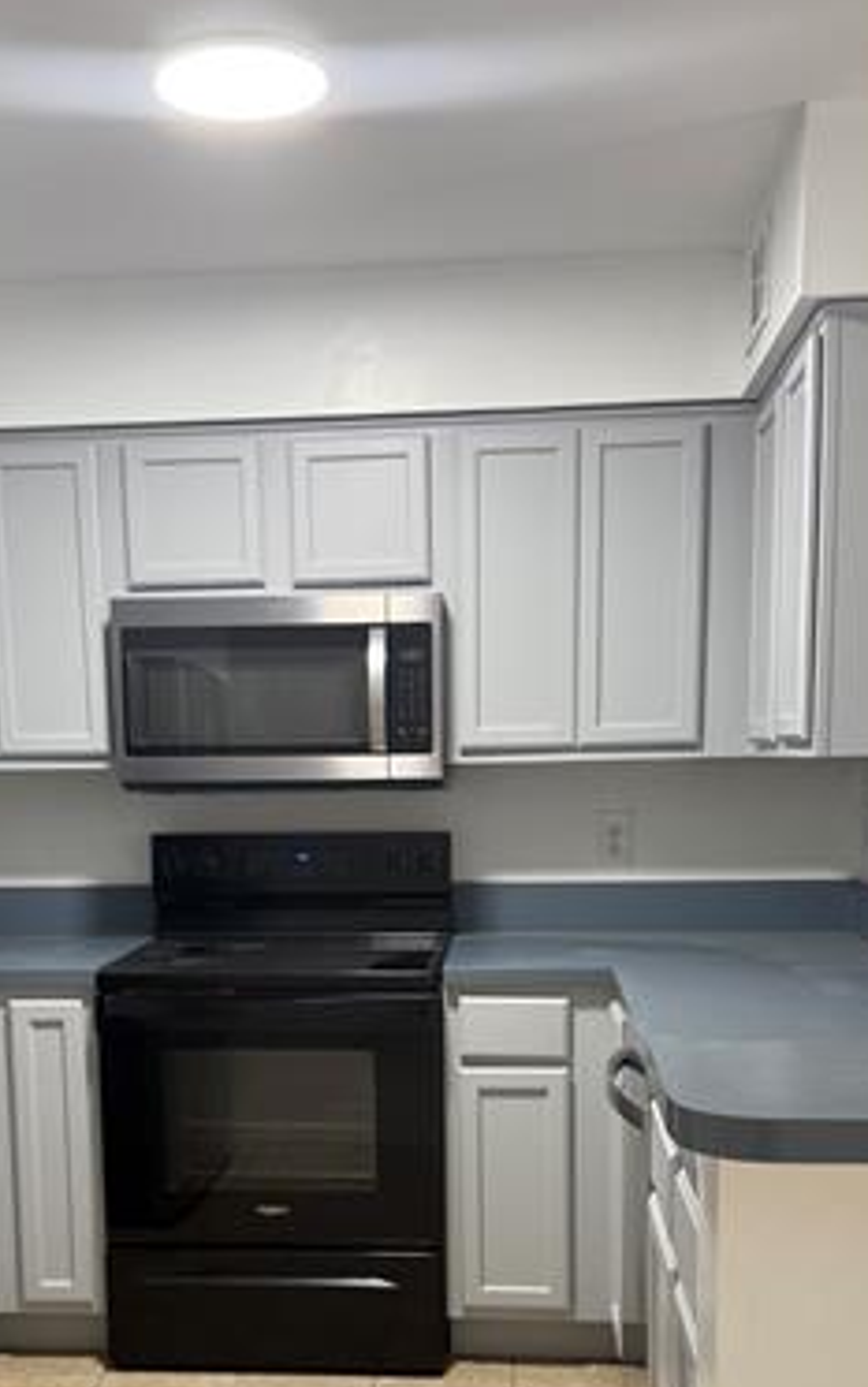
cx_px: 387
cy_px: 981
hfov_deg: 31.3
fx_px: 1549
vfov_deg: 47.0
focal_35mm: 41
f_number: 1.78
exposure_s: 1/60
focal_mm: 6.76
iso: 200
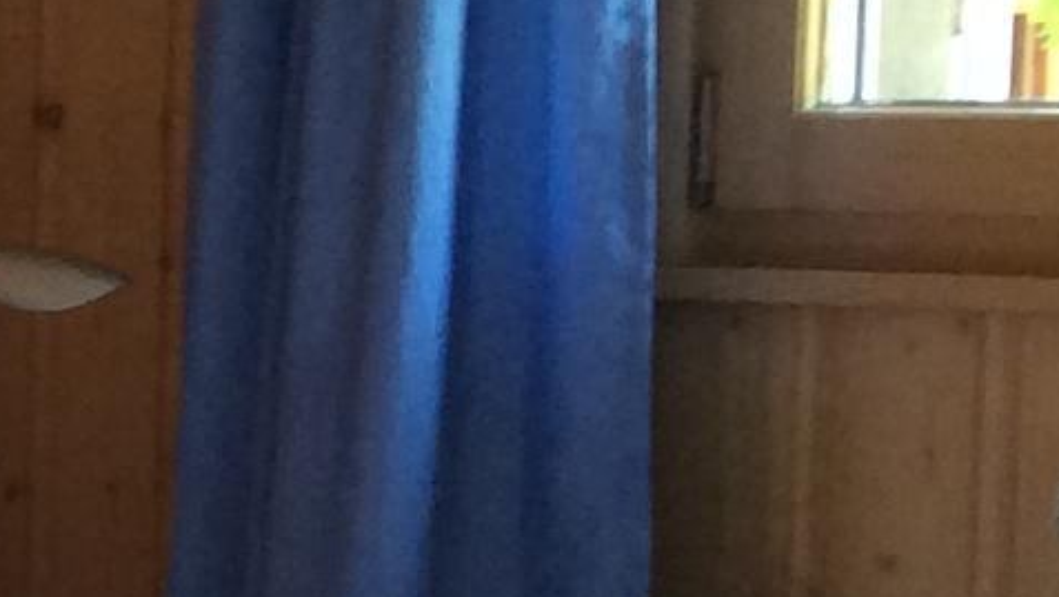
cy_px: 608
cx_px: -1376
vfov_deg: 6.4
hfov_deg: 10.1
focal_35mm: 189
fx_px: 5310
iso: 64
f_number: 2.4
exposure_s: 1/25
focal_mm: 3.3
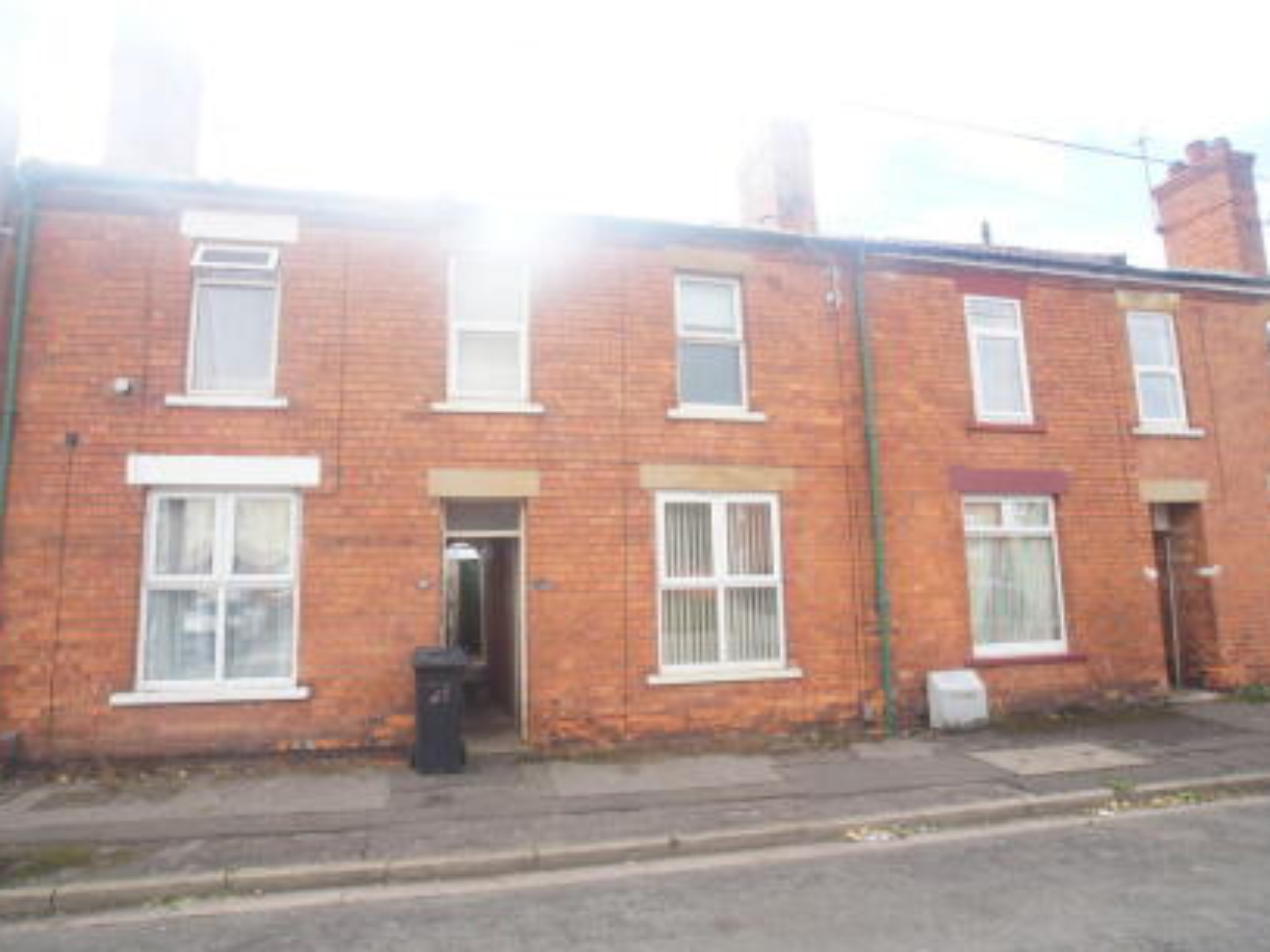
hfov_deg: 86.0
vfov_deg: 69.9
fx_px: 681
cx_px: 608
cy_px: 485
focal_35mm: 19
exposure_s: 1/100
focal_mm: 11
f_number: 5
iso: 100
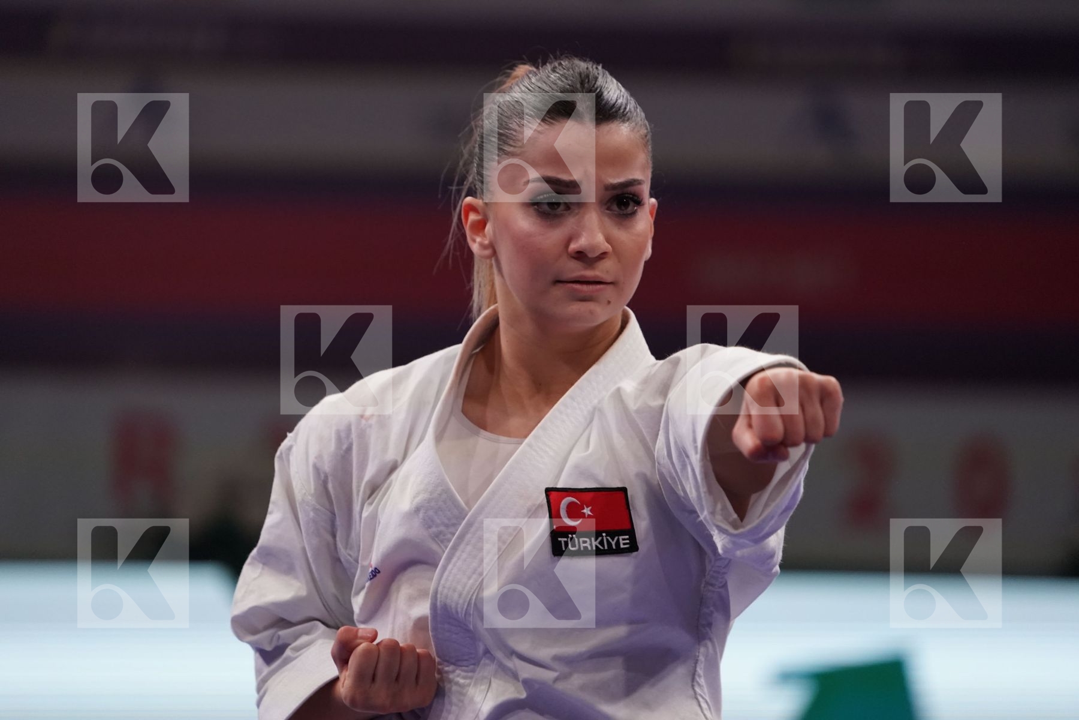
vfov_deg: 4.1
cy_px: 360
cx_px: 540
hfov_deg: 6.1
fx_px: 10070
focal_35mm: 336
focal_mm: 336
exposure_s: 1/400
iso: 4000
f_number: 5.6
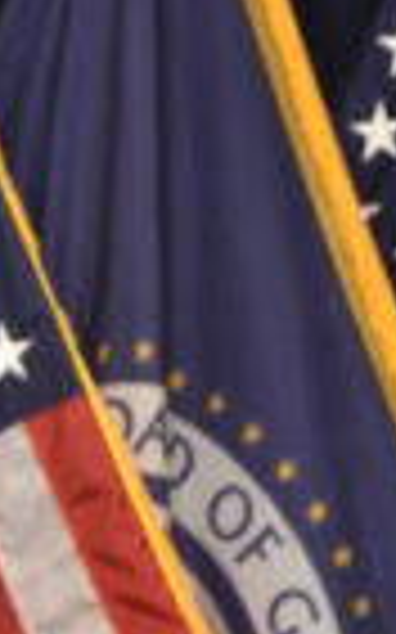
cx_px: -288
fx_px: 14606
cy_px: 540
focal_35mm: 845
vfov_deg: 2.5
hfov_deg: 1.6
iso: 3200
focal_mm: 300
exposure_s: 1/200
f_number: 5.6
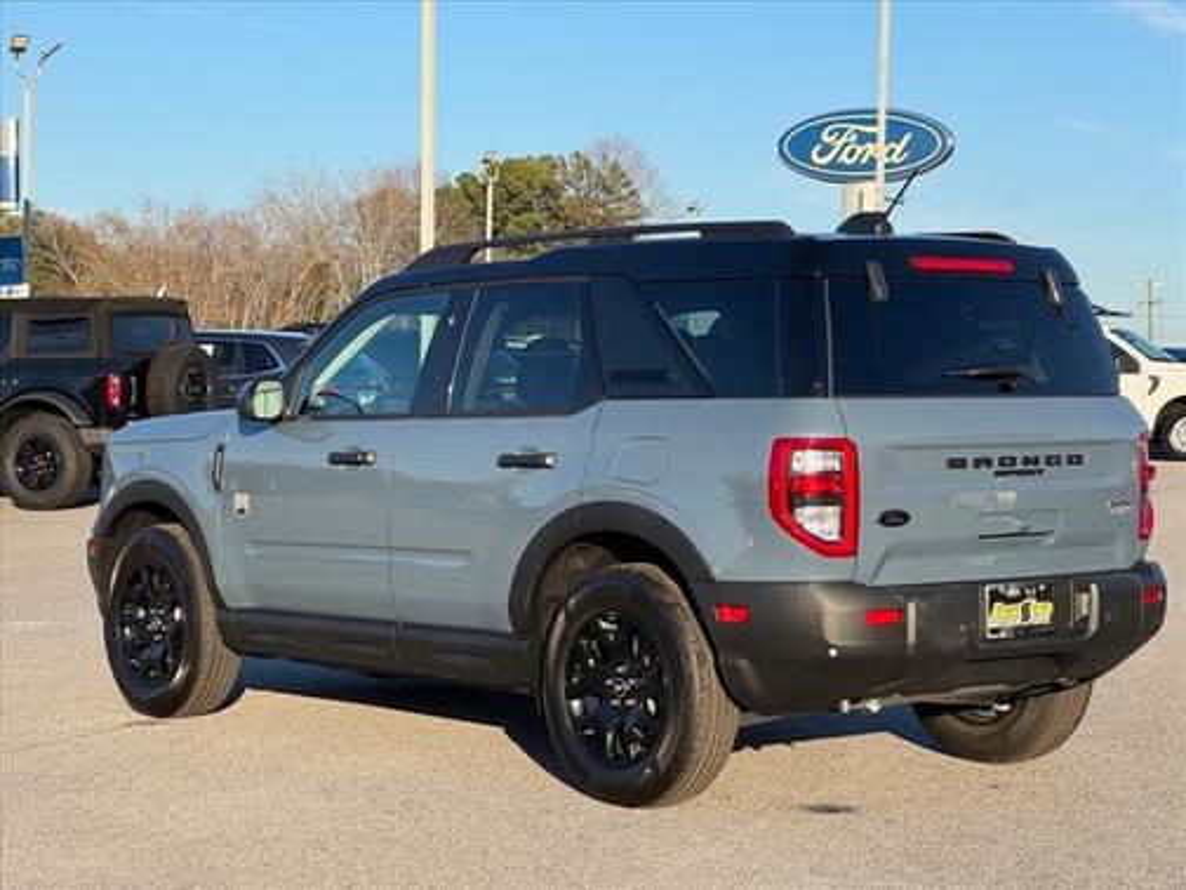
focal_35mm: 77
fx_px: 2638
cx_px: 593
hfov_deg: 25.3
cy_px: 445
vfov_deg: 19.1
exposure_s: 1/521
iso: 25
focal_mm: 9
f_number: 2.8
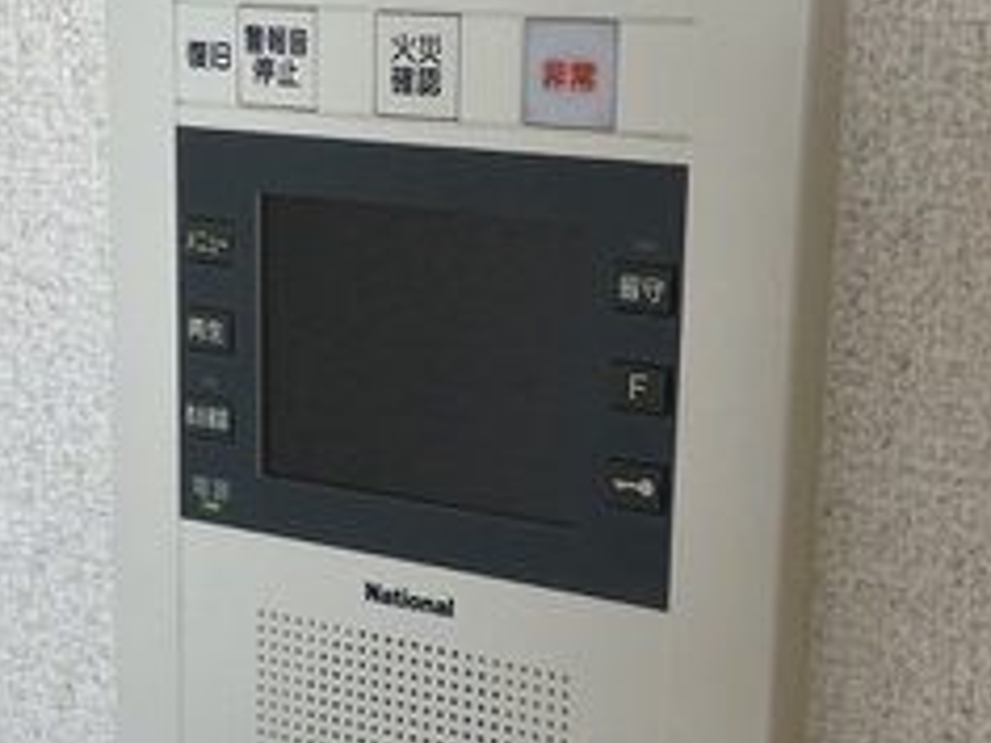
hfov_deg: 25.3
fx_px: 2204
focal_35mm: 77
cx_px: 516
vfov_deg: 19.1
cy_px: 476
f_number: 1.6
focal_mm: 4.2
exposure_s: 1/104
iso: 64
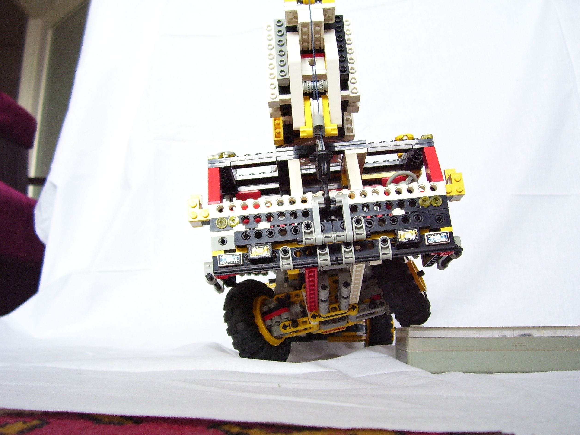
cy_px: 224
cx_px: 290
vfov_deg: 40.7
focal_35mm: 35
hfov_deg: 52.6
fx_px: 586
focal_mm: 5.6
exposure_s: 1/20
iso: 160
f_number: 2.7
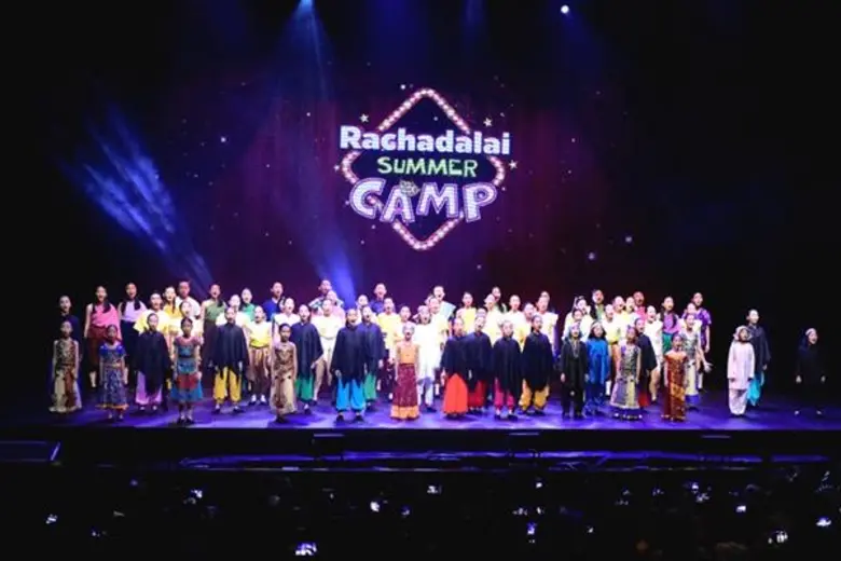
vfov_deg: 22.6
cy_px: 280
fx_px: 1402
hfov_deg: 33.4
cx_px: 420
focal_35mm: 60
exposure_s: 1/640
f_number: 4.5
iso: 20000
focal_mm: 40
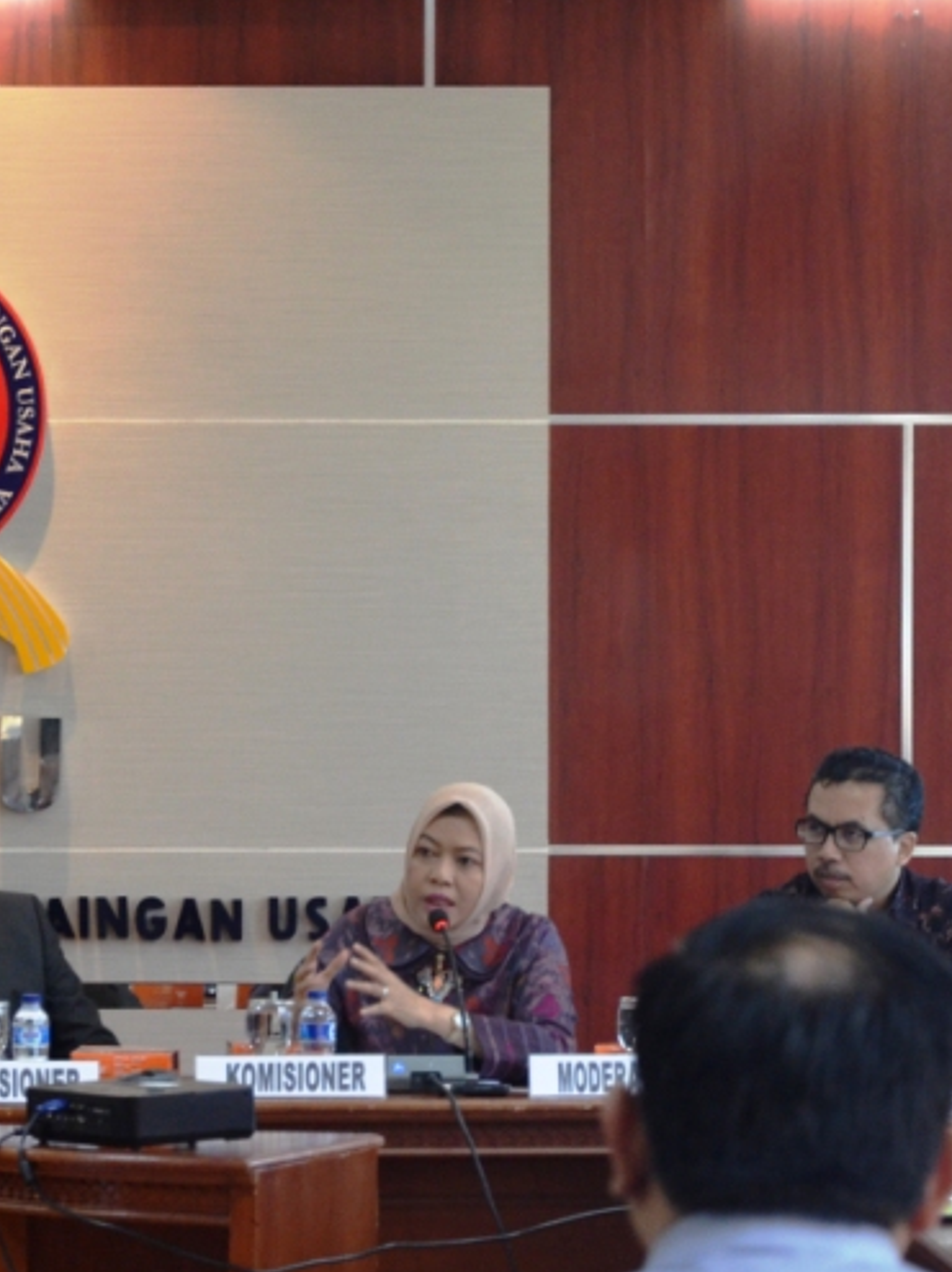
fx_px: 6790
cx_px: 13
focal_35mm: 185
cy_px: 566
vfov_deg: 10.7
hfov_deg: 8.0
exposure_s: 1/30
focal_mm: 62
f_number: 5.3
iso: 1250
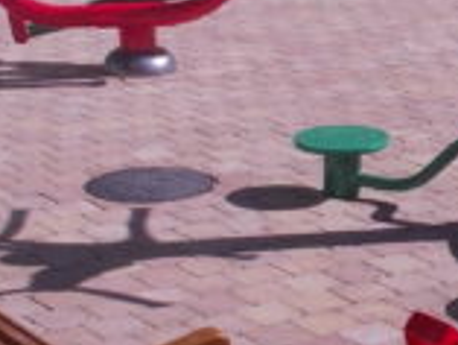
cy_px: 117
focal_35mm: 142
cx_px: 595
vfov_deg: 10.5
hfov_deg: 13.4
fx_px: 1880
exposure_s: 1/1000
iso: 80
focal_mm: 4.1
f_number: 3.3
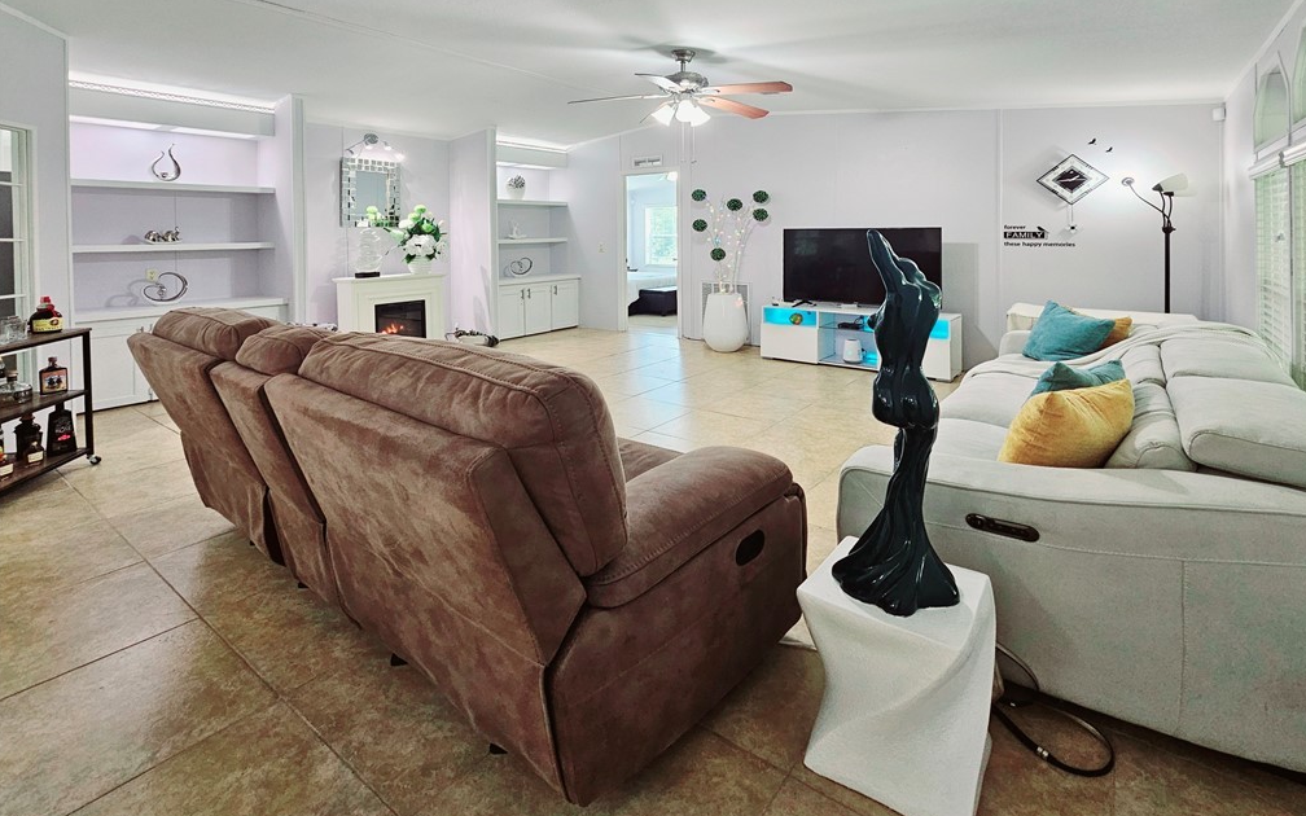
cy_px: 399
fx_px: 498
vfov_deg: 78.6
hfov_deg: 105.3
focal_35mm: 14
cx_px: 659
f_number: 2.2
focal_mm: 2.2
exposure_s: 1/60.2
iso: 250
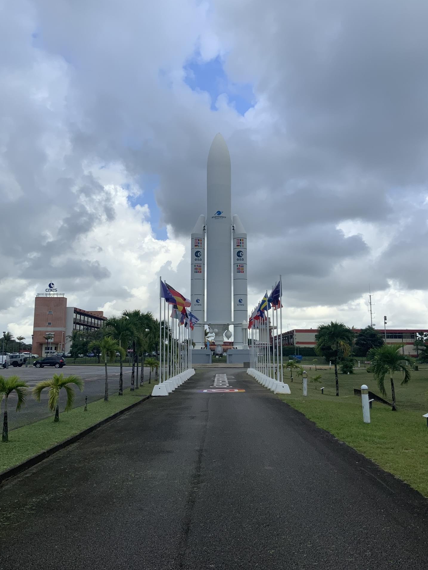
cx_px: 215
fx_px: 511
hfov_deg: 45.4
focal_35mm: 31
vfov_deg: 58.3
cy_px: 275
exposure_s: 1/1534
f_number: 1.8
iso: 16
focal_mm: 3
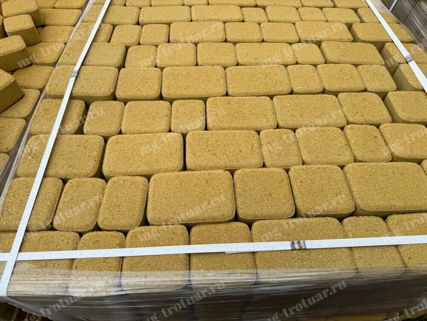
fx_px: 296
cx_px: 214
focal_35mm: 24
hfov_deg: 71.6
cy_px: 160
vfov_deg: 56.8
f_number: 1.78
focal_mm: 6.76
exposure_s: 1/121
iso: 64
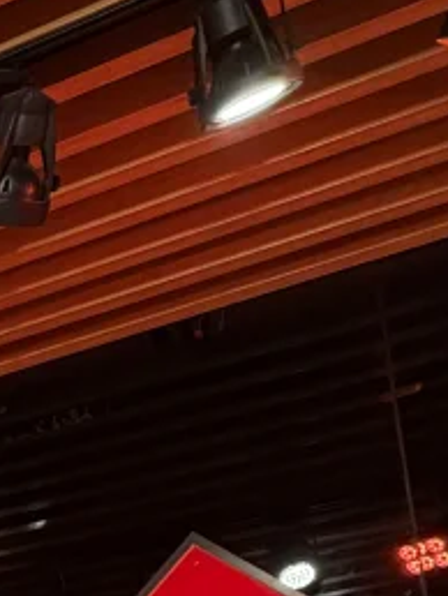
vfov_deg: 21.1
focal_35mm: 78
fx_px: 1344
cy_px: 894
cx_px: -554
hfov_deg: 14.3
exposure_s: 1/100
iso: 200
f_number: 2.2
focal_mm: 2.22
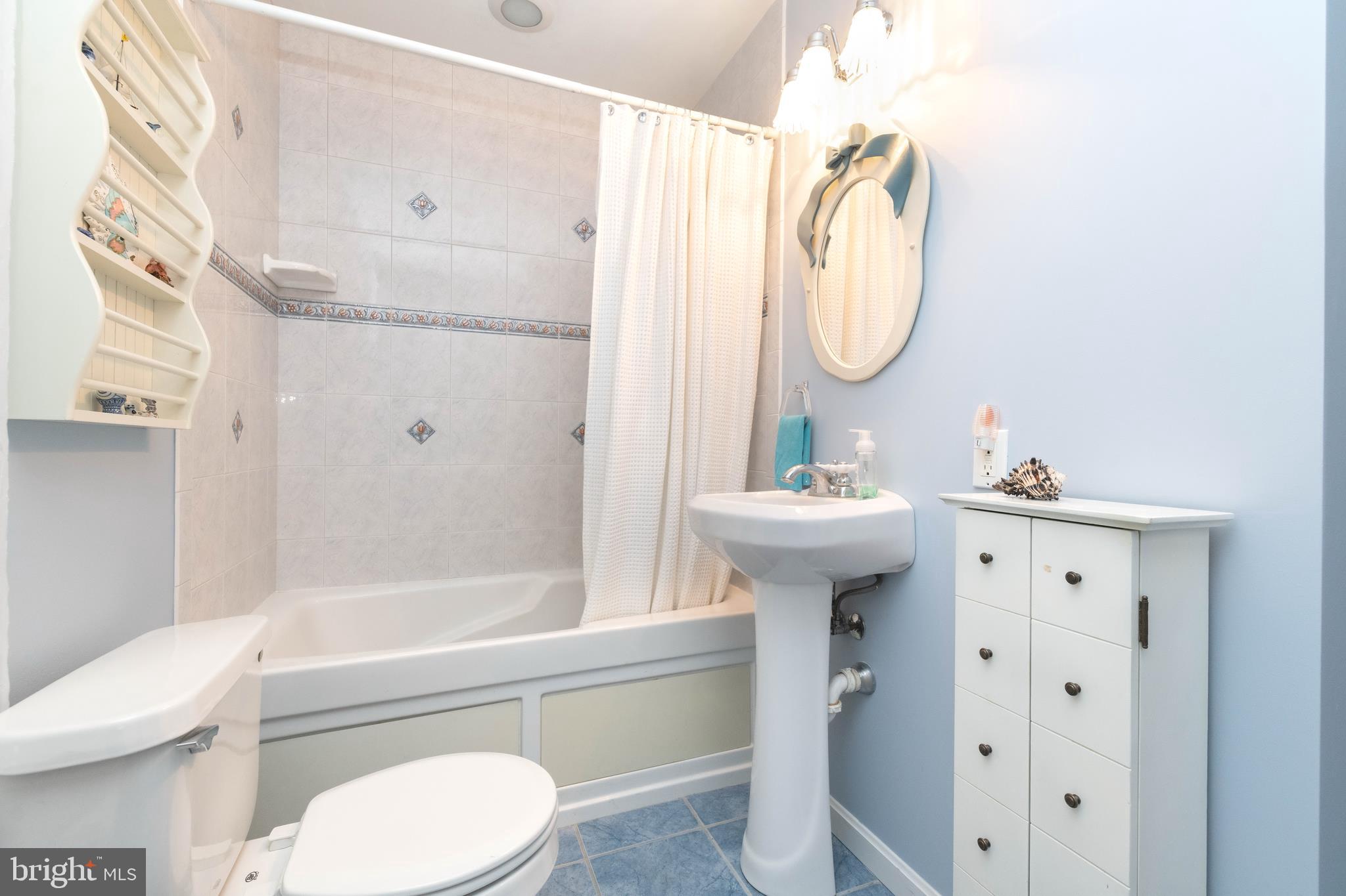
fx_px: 1009
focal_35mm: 27
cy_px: 448
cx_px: 673
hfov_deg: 67.4
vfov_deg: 47.9
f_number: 7.1
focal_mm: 27
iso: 1600
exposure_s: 1/100
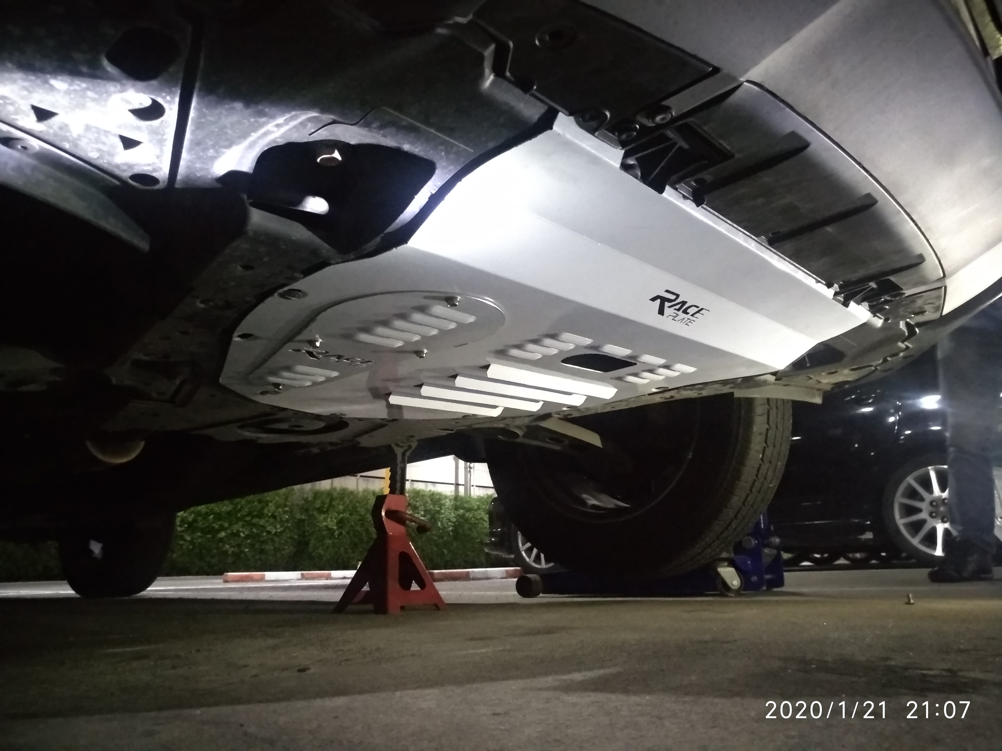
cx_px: 501
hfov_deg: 76.4
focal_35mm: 22
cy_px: 376
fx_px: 637
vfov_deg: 61.1
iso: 6400
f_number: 2.2
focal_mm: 3.81
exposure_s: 1/17
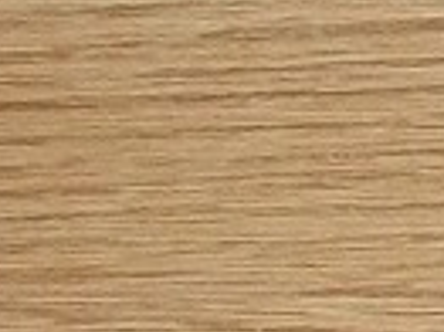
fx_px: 3204
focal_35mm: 250
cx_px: 1139
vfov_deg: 5.7
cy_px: 877
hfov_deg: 7.3
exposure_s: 1/30
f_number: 2.9
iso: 80
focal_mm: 5.7
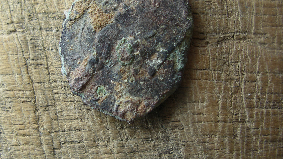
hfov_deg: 39.0
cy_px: 69
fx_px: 398
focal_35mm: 53
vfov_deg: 22.6
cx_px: 112
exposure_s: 1/160
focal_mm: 7.8
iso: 80
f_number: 3.2
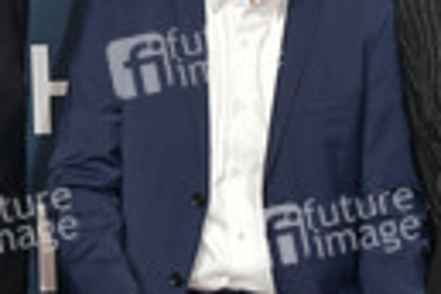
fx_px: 2058
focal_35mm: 168
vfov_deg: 8.2
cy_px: 144
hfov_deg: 12.2
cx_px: 241
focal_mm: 48
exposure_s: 1/200
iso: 1600
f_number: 6.3
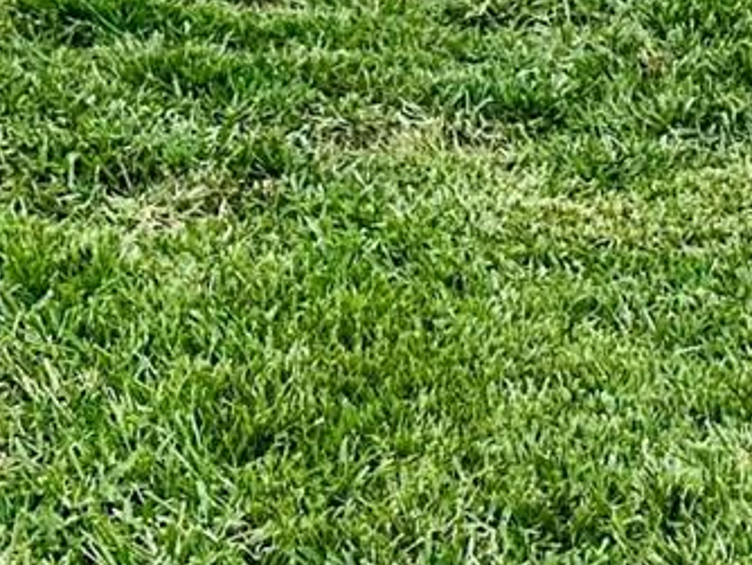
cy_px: -997
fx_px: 3196
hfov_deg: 12.4
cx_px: -540
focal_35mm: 147
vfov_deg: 8.7
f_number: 1.78
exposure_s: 1/2591
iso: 80
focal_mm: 6.86
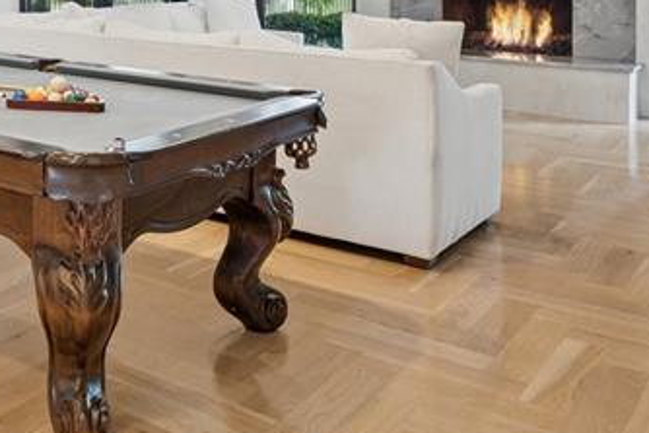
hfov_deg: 36.5
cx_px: 9
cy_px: -56
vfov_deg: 25.3
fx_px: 884
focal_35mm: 49
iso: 200
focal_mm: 16
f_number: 10
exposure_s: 1/8
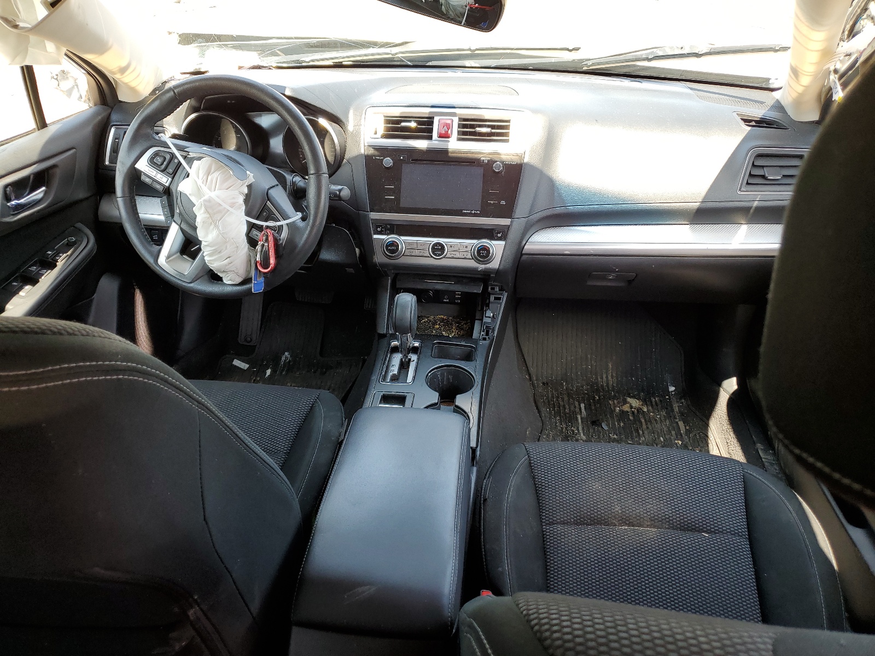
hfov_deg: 67.3
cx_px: 438
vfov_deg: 53.1
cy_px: 328
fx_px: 657
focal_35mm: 26
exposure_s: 1/147
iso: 50
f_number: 1.5
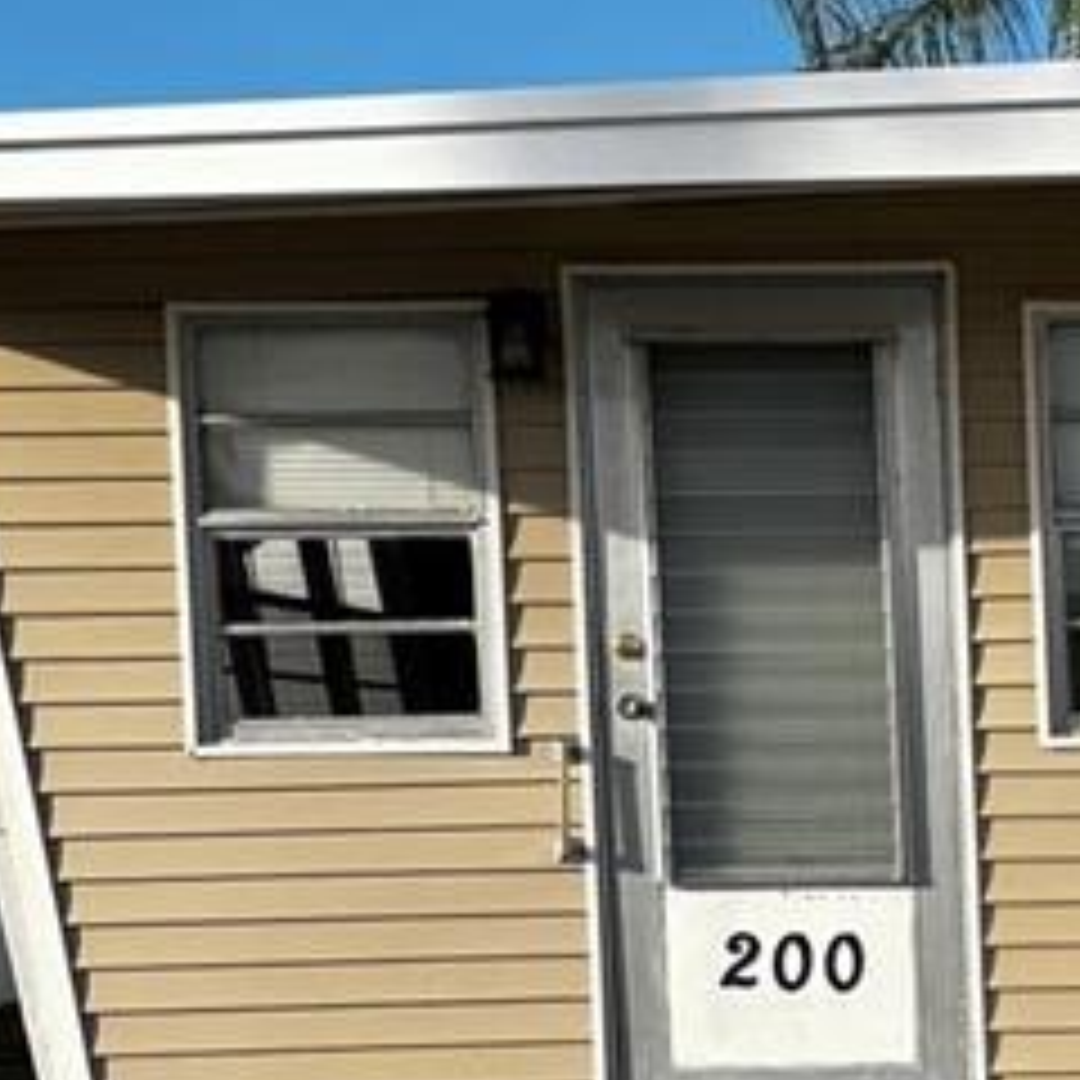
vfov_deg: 14.8
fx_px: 4059
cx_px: 1760
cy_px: 1152
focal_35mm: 115
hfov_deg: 13.9
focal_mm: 5.96
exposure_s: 1/2710
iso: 50
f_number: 1.6
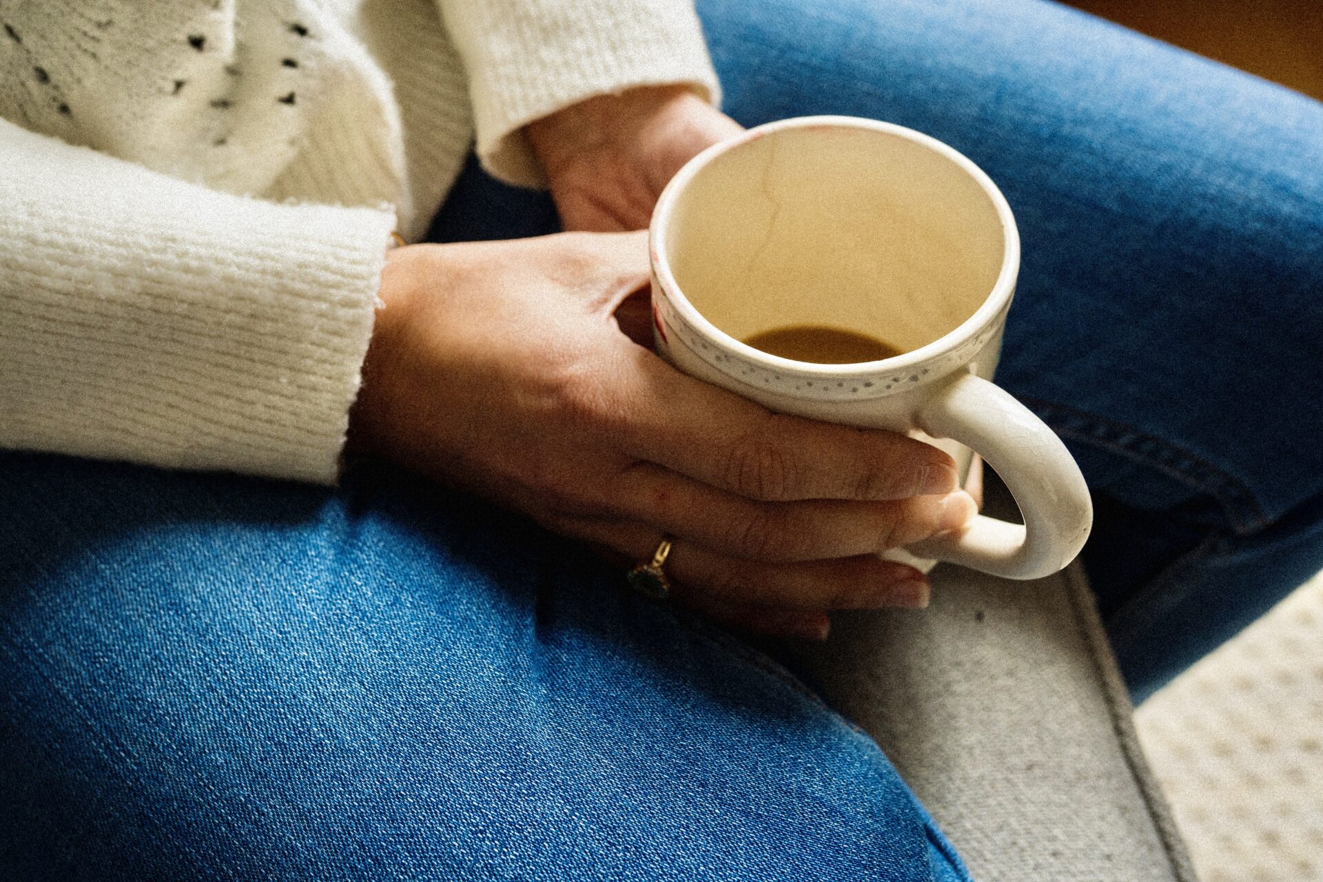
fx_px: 1286
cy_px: 441
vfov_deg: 37.9
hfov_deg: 54.4
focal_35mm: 35
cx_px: 662
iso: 1600
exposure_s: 1/100
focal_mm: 35
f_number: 5.6
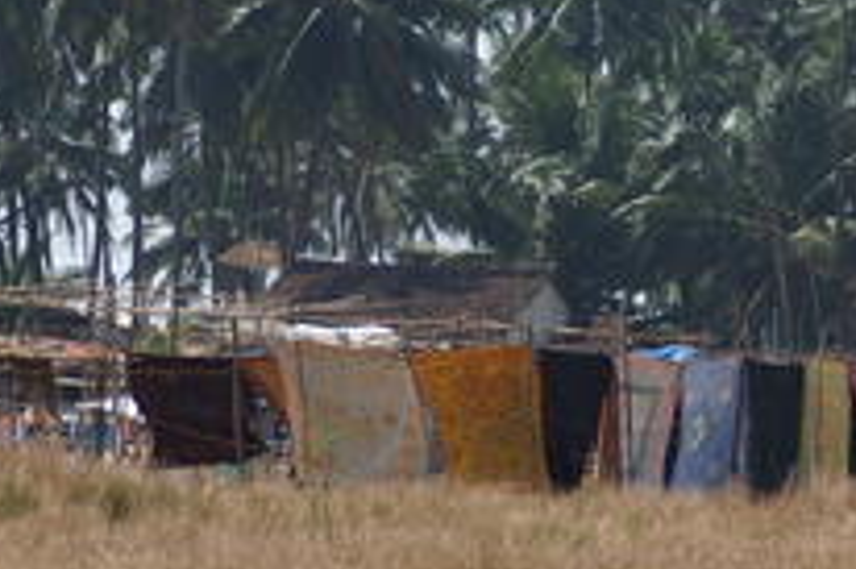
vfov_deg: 2.8
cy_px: 295
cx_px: 332
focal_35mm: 490
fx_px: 11631
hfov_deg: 4.2
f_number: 9
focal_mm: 105
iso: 200
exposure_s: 1/640
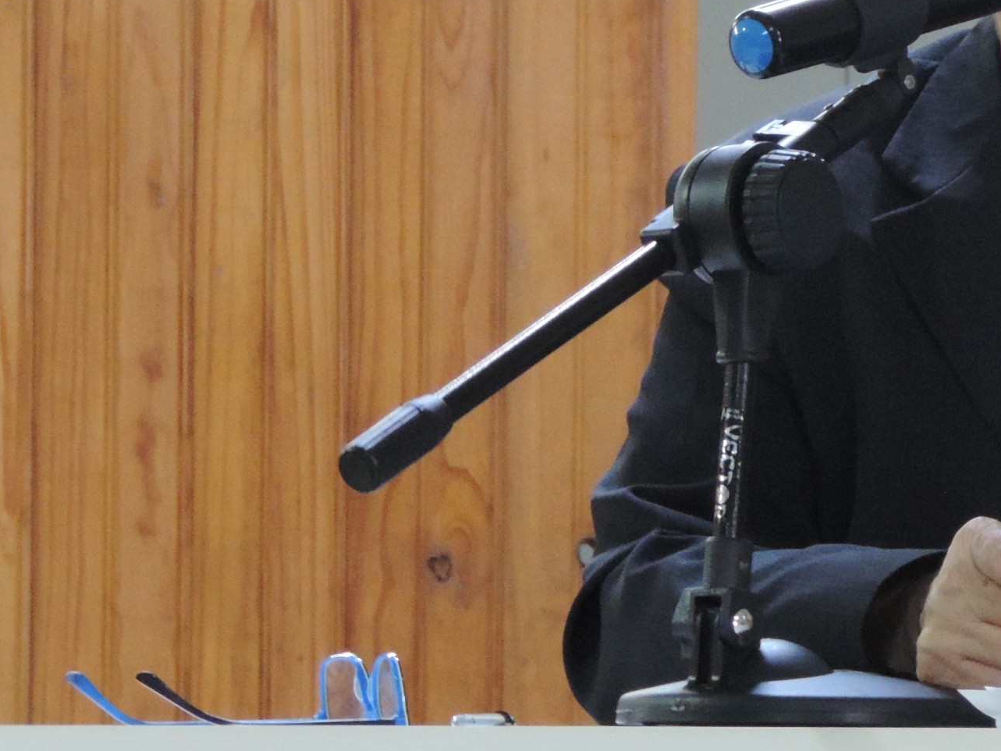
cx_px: 1097
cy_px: 121
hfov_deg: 3.1
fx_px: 18390
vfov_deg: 2.3
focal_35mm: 636
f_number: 4.7
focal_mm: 44.5
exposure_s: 1/8
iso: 800
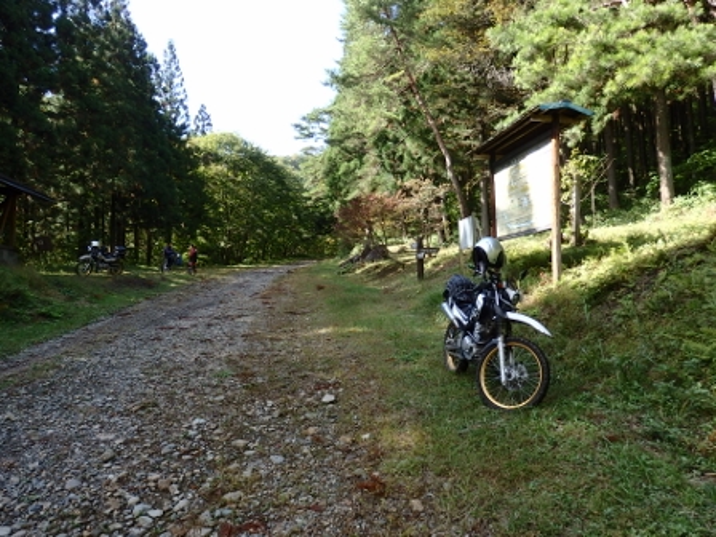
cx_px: 358
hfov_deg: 69.4
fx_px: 517
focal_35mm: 25
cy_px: 268
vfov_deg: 54.9
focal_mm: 4.5
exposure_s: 1/250
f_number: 3
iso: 125
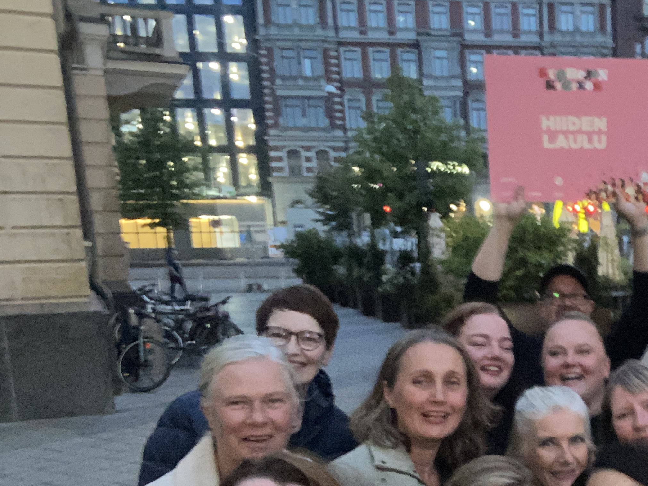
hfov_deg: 37.0
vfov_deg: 30.4
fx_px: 861
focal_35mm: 46
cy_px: 416
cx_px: 647
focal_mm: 2.71
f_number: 2.2
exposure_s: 1/16
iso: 500
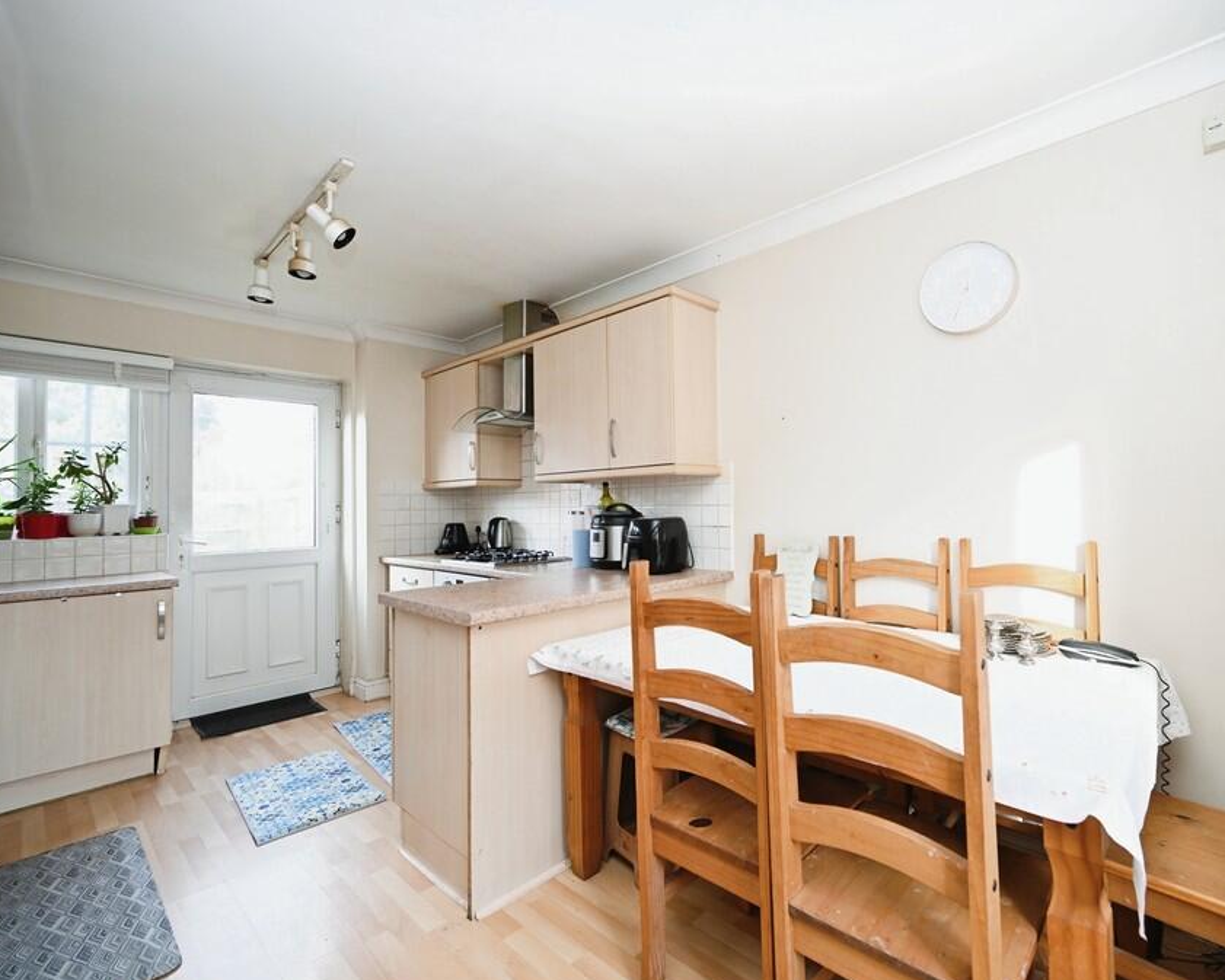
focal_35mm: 16
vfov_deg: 80.4
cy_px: 496
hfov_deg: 92.6
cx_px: 689
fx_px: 580
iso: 800
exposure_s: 1/60
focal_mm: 14
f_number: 4
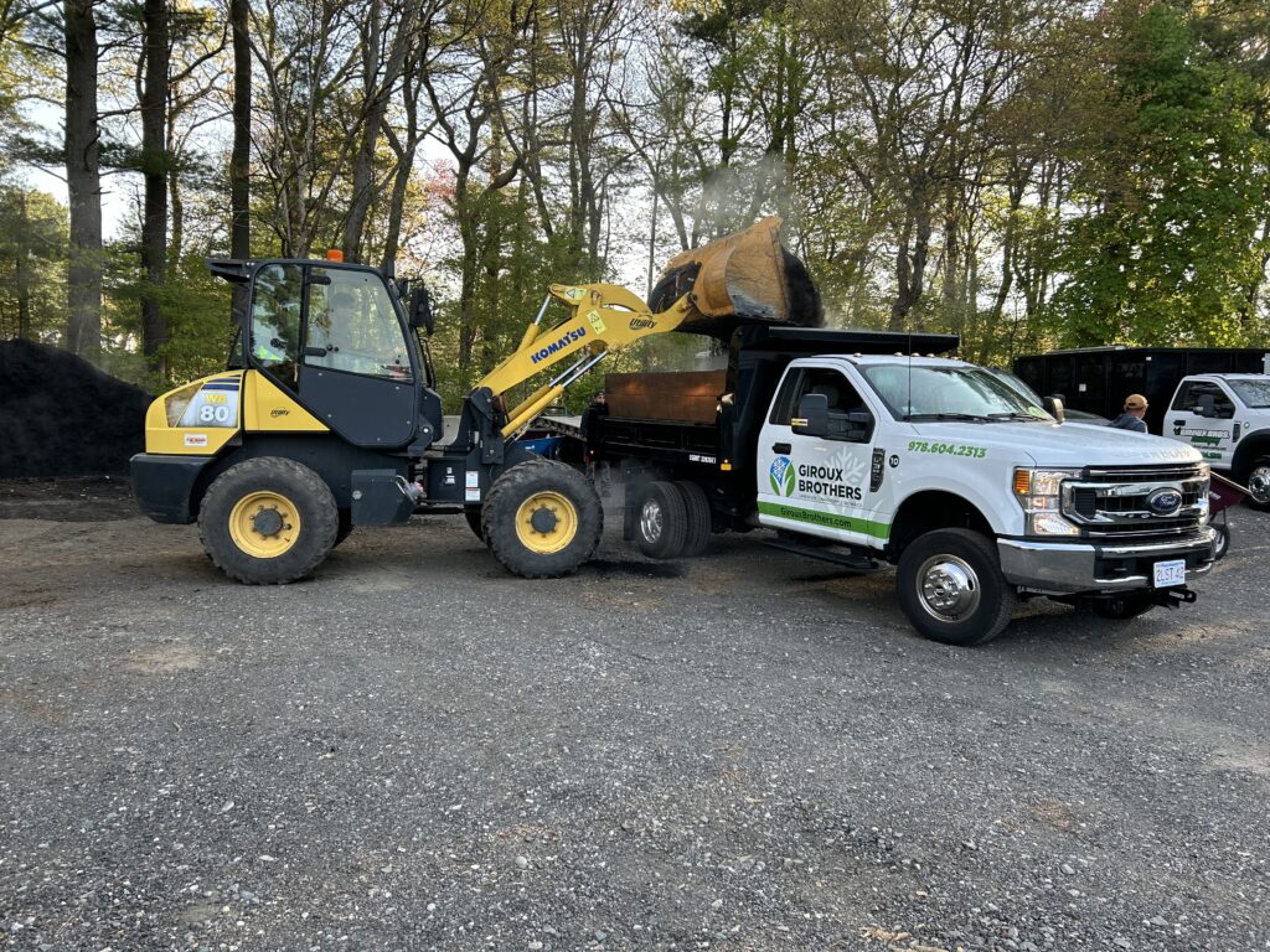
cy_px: 476
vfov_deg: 53.1
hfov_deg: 67.3
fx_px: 954
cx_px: 635
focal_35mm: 26
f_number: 1.5
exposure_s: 1/237
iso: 40
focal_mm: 5.7
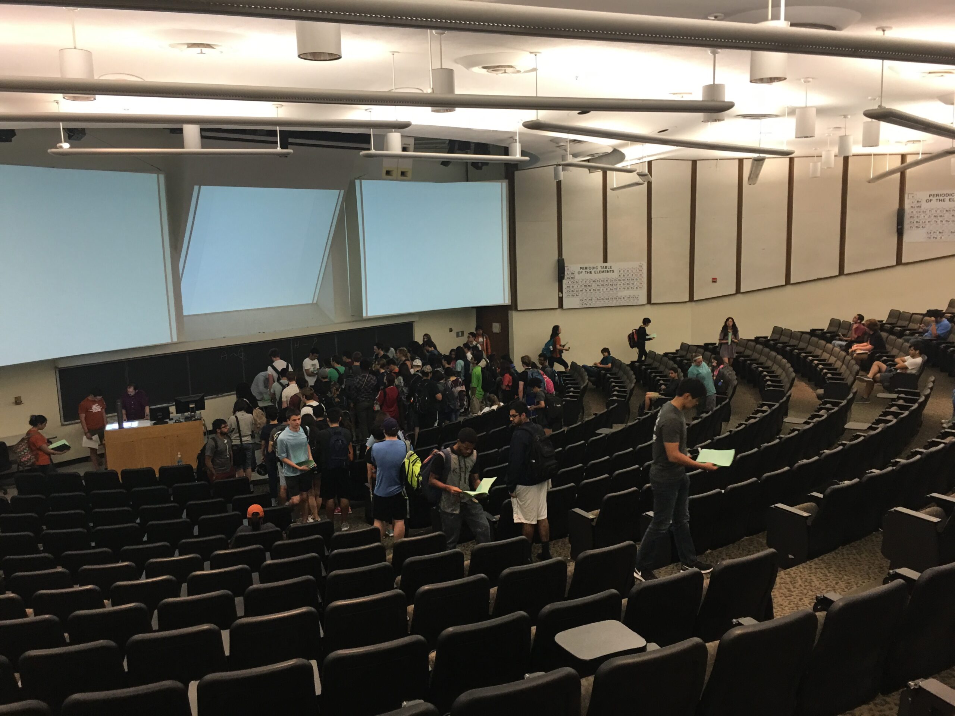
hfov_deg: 61.7
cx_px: 478
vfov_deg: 48.2
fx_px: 800
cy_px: 358
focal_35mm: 29
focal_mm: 4.15
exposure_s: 1/15
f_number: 2.2
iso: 40
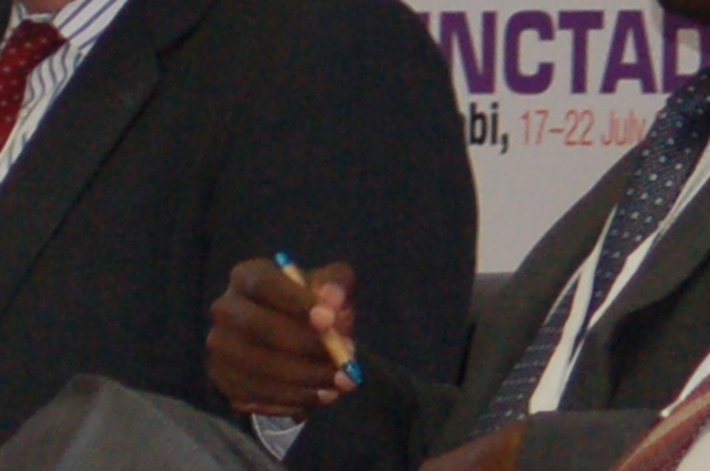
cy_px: 244
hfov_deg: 3.0
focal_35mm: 683
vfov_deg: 2.0
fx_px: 13456
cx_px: -839
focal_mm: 70
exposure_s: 1/60
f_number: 4
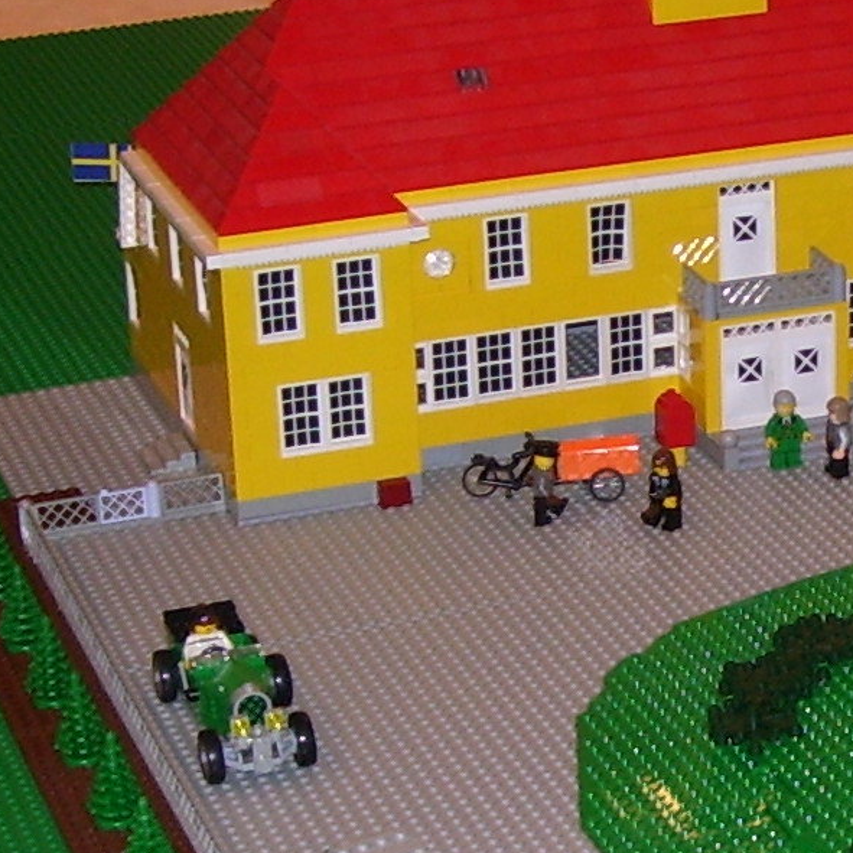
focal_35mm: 124
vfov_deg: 14.0
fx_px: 3457
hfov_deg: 13.9
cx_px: 801
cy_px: 557
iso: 80
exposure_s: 1/60
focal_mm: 6
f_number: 2.7
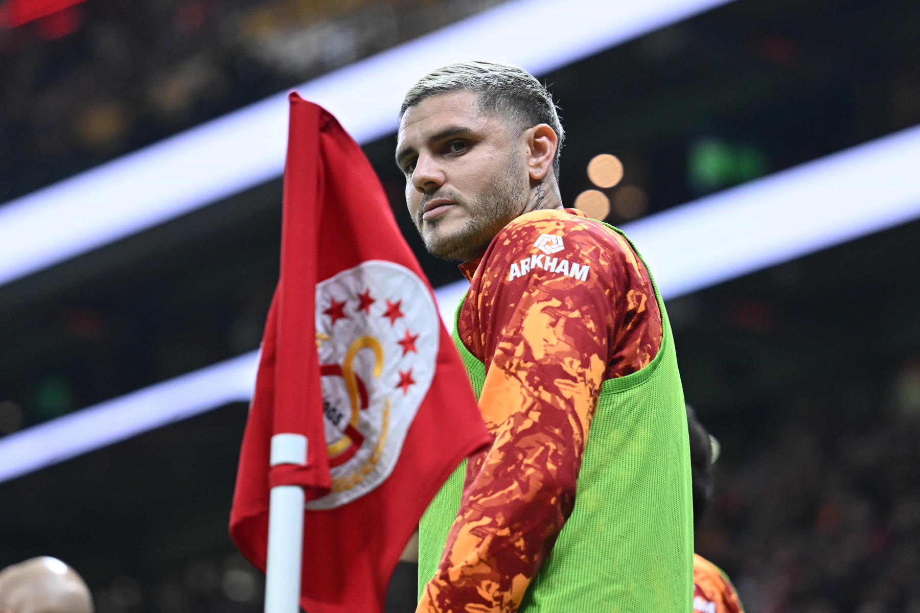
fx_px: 4600
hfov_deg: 11.4
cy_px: 306
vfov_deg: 7.6
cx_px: 460
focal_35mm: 180
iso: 2500
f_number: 2.8
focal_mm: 120
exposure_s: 1/1600
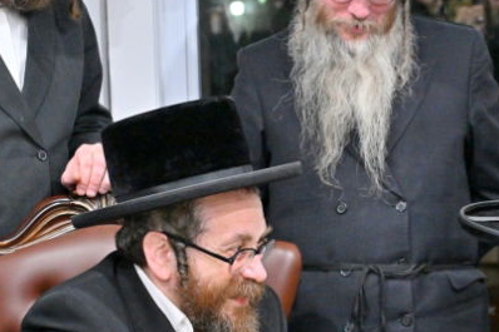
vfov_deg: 11.3
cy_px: 293
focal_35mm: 121
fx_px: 1676
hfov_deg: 16.9
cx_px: 366
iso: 2000
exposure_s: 1/125
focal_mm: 47
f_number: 4
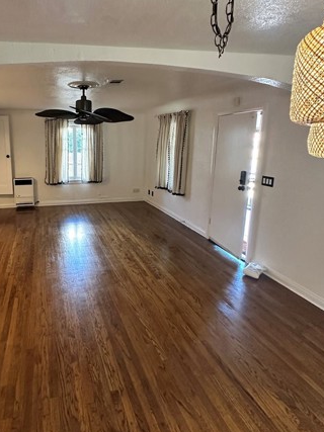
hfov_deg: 61.0
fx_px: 262
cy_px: 186
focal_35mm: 21
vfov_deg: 78.6
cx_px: 94
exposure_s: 1/60
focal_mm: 2.22
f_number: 2.2
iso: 500
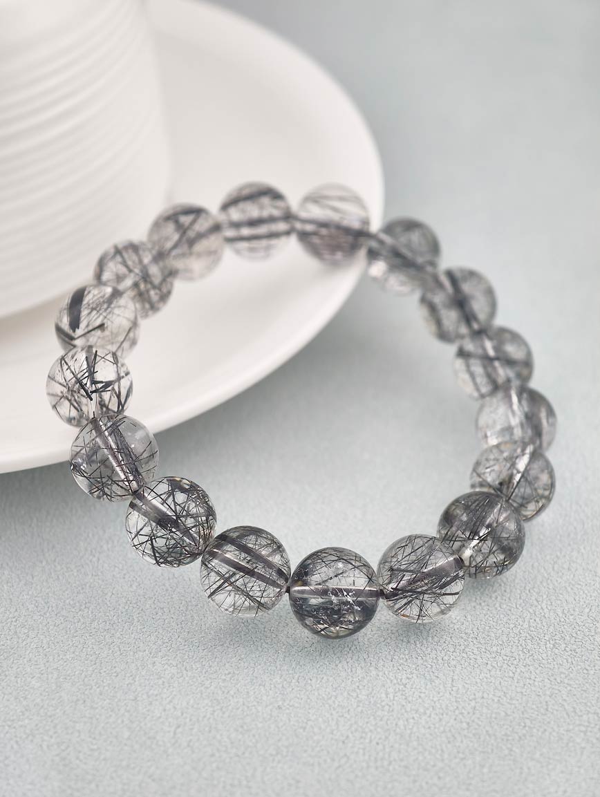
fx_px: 1960
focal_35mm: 85
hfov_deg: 17.4
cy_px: 398
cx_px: 300
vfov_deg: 23.0
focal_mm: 22.48
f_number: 2.67
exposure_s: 1/160
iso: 125
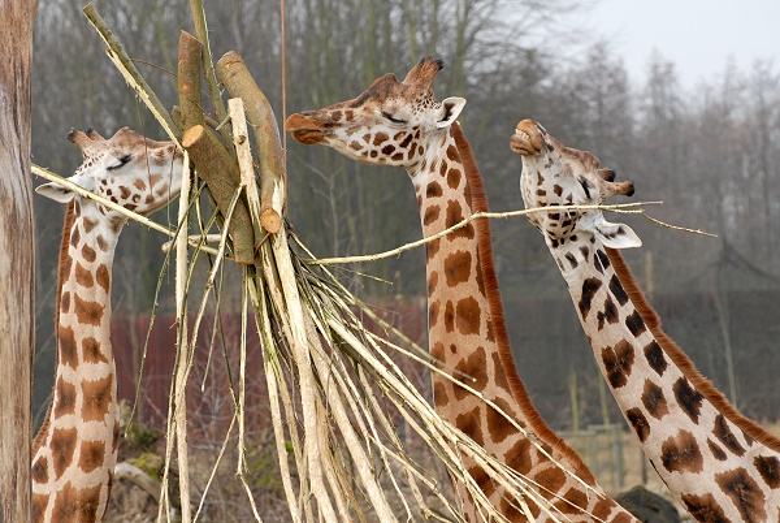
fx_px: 5045
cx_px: 390
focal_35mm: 232
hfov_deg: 8.8
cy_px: 262
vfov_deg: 5.9
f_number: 5.6
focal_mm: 155
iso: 250
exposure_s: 1/350
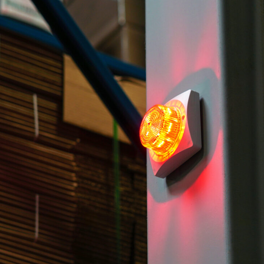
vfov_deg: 7.4
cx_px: 168
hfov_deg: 7.4
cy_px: 142
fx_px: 2044
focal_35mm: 237
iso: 100
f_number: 2.8
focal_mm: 85
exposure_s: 1/100
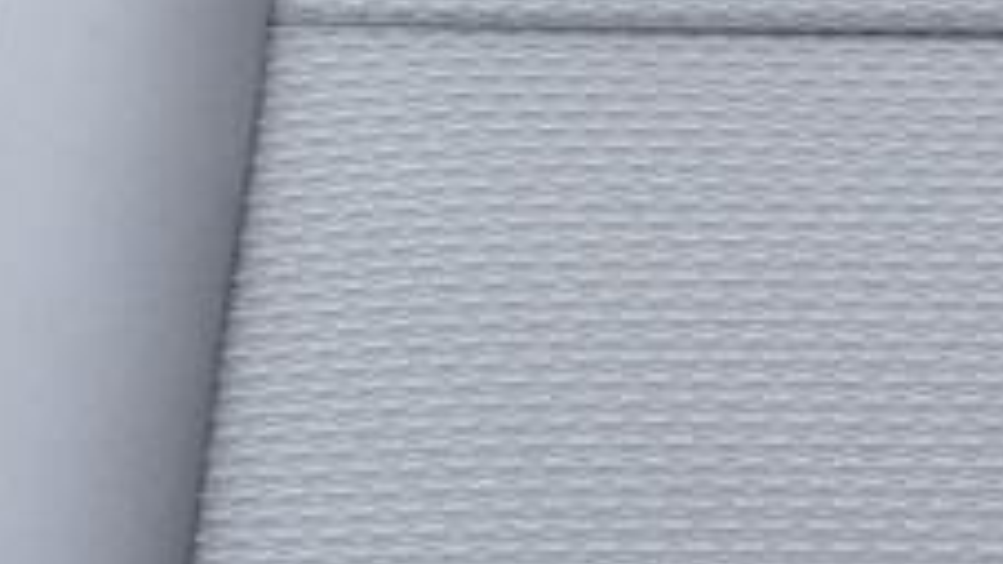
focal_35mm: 138
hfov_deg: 15.1
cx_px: 1154
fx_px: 3669
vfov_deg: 8.8
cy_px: 155
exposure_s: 1/40
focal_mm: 4.7
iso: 100
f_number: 3.3
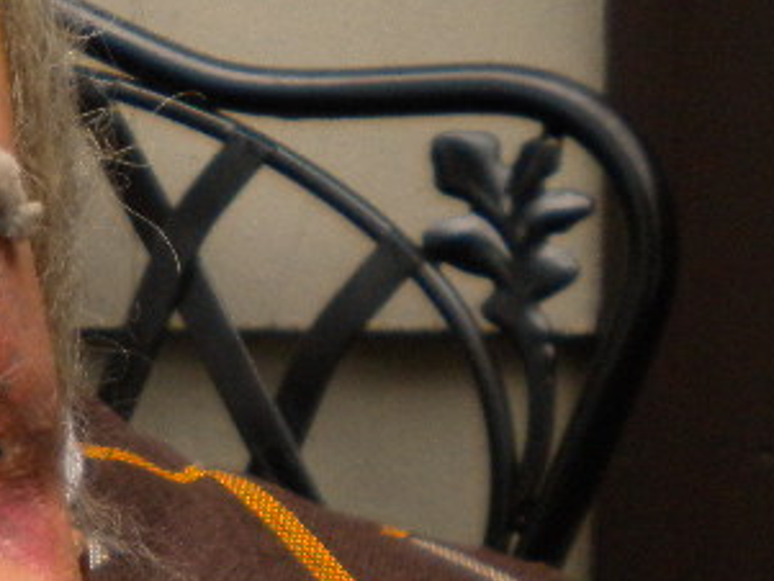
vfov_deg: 12.2
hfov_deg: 14.9
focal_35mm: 119
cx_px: -525
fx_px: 2662
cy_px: 668
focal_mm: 6.3
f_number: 3.1
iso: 246
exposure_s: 1/486
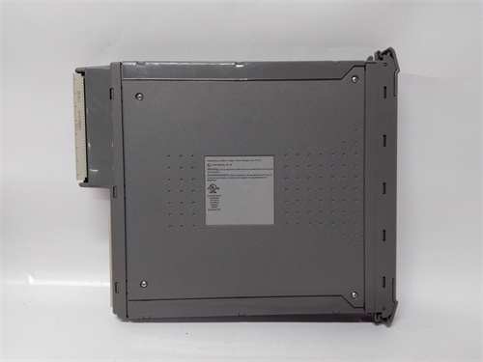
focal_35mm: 27
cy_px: 181
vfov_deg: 51.4
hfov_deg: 65.3
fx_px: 377
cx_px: 242
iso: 269
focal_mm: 3.79
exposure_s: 1/33
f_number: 2
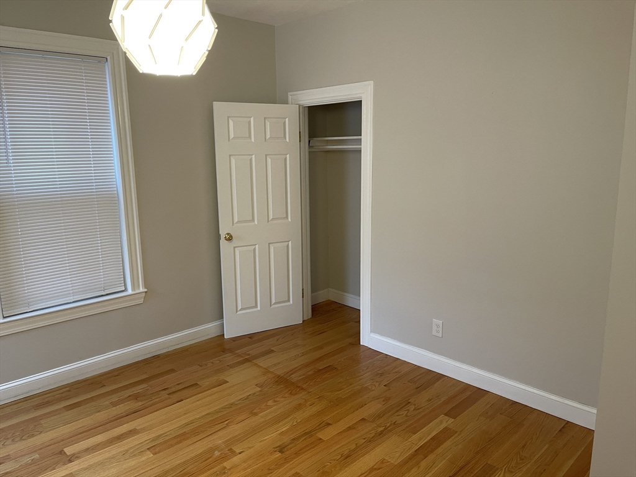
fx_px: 478
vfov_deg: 53.1
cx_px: 318
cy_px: 238
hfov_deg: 67.3
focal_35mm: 26
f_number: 1.6
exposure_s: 1/60
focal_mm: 5.1
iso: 125
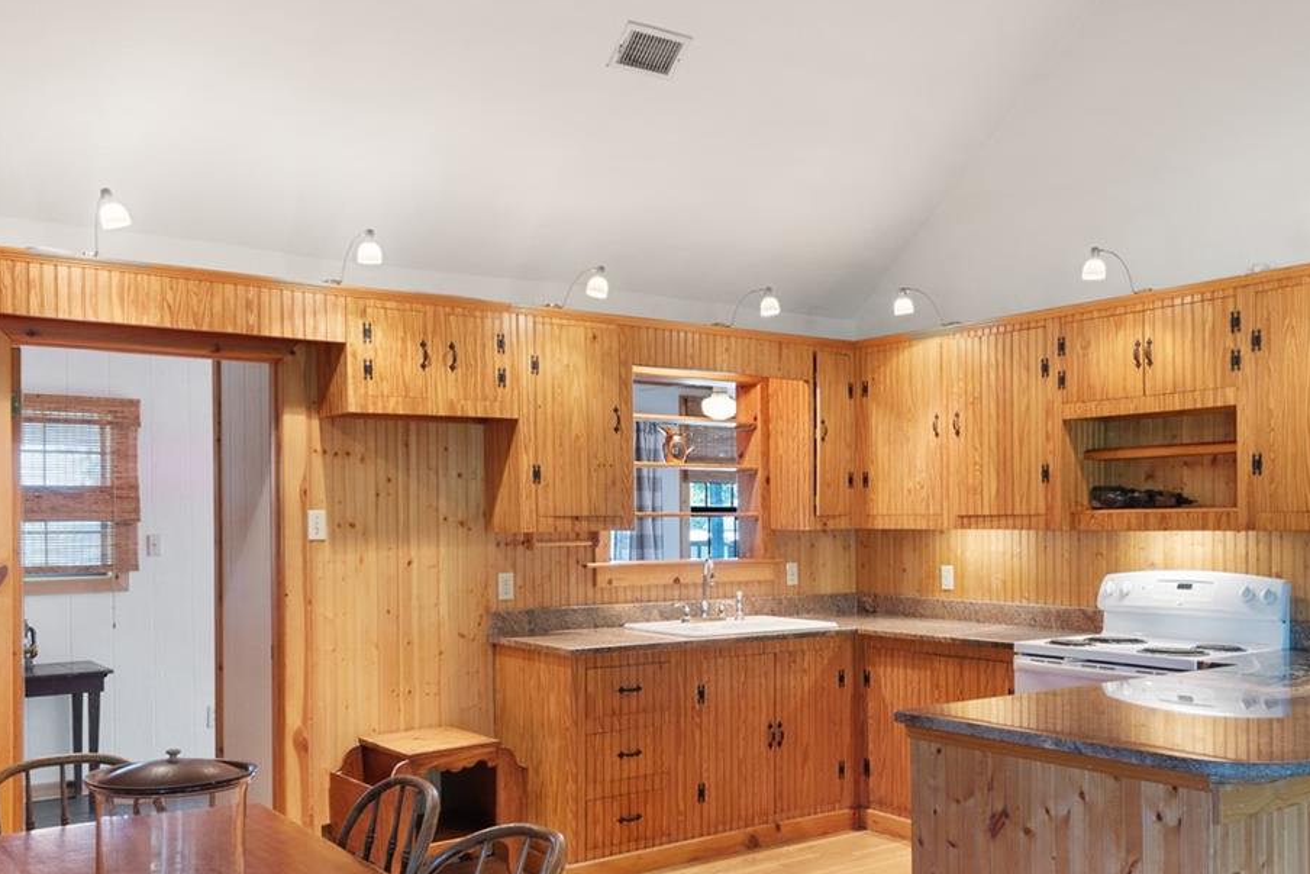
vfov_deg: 38.7
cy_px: 542
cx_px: 667
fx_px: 1237
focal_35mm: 34
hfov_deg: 55.8
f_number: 8
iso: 400
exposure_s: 1
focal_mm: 15
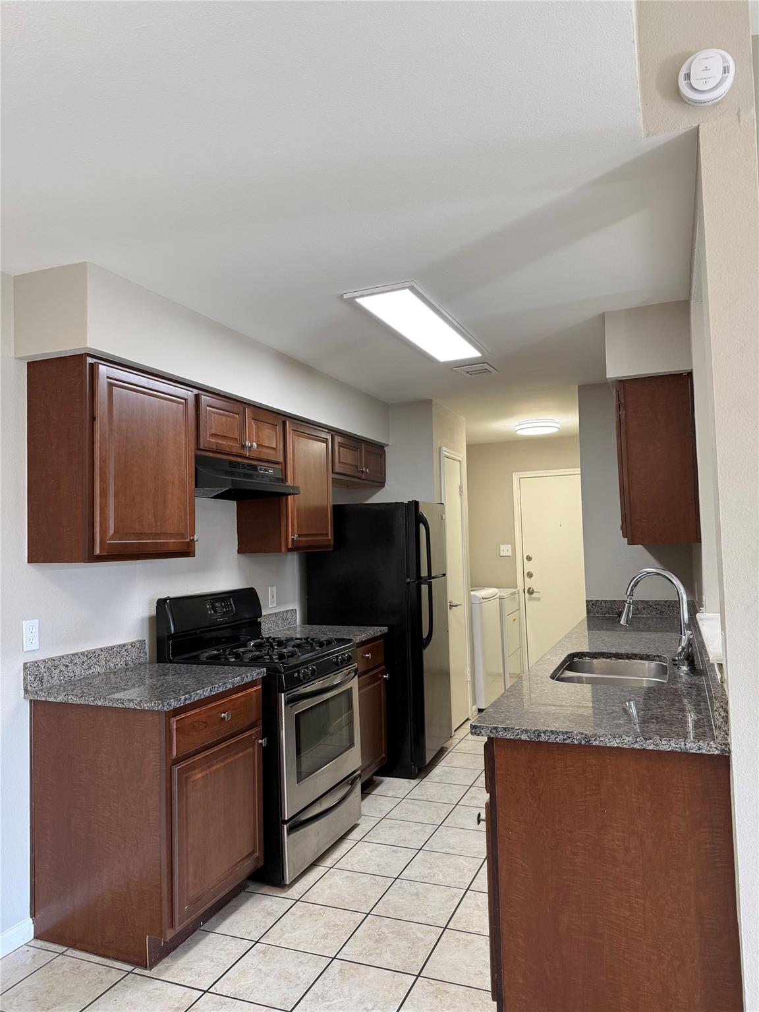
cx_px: 380
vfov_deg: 71.6
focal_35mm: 24
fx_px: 702
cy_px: 506
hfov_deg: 56.8
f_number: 1.78
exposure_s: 1/120
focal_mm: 6.76
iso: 160
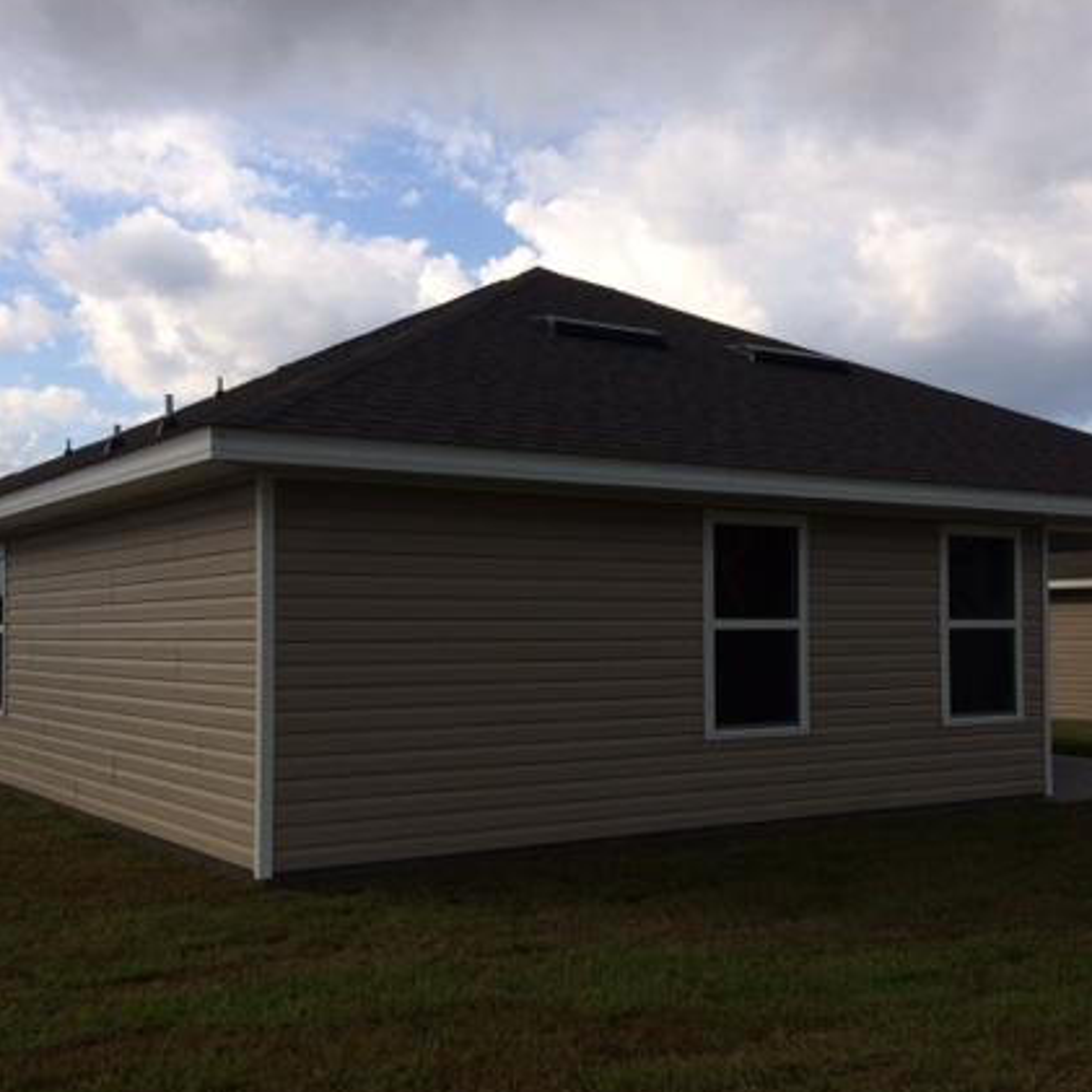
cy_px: 591
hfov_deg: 42.8
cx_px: 578
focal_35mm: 39
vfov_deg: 42.8
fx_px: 1392
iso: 32
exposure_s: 1/1709
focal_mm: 4.15
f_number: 2.2
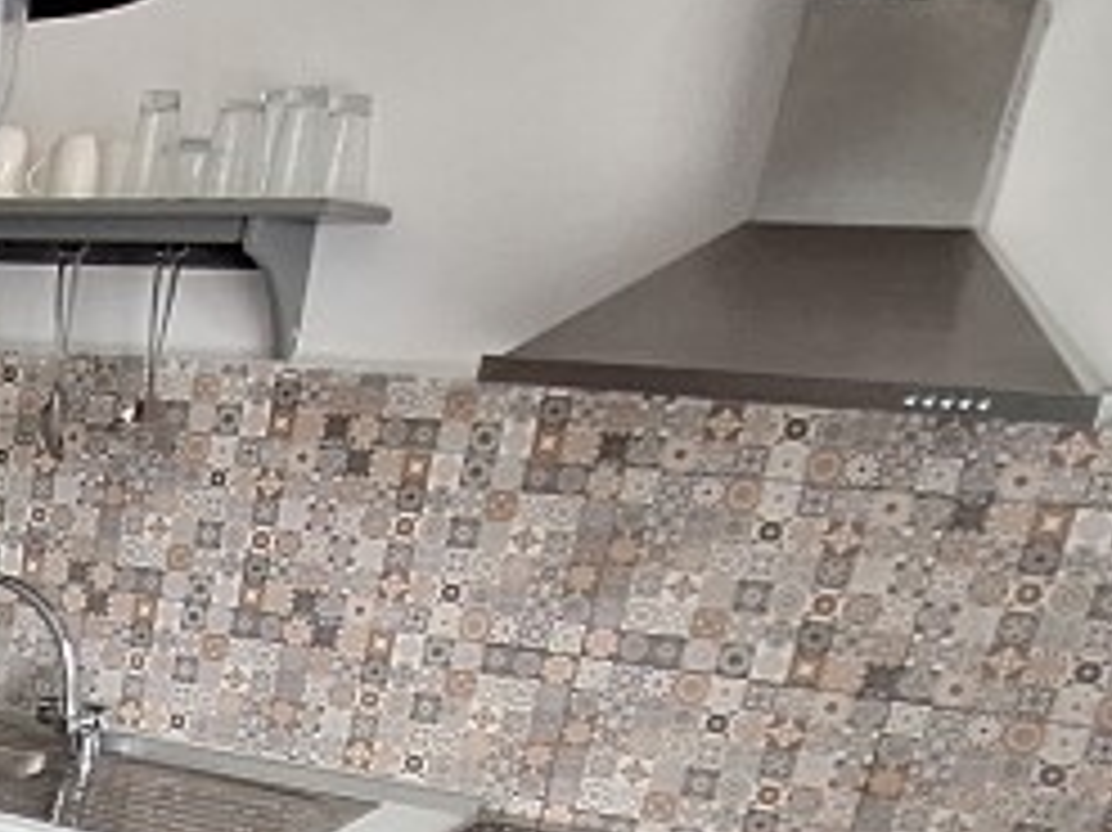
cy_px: 1025
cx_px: -320
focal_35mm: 54
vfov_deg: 24.3
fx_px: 1734
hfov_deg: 29.1
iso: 125
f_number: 2.2
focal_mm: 1.74
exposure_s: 1/50
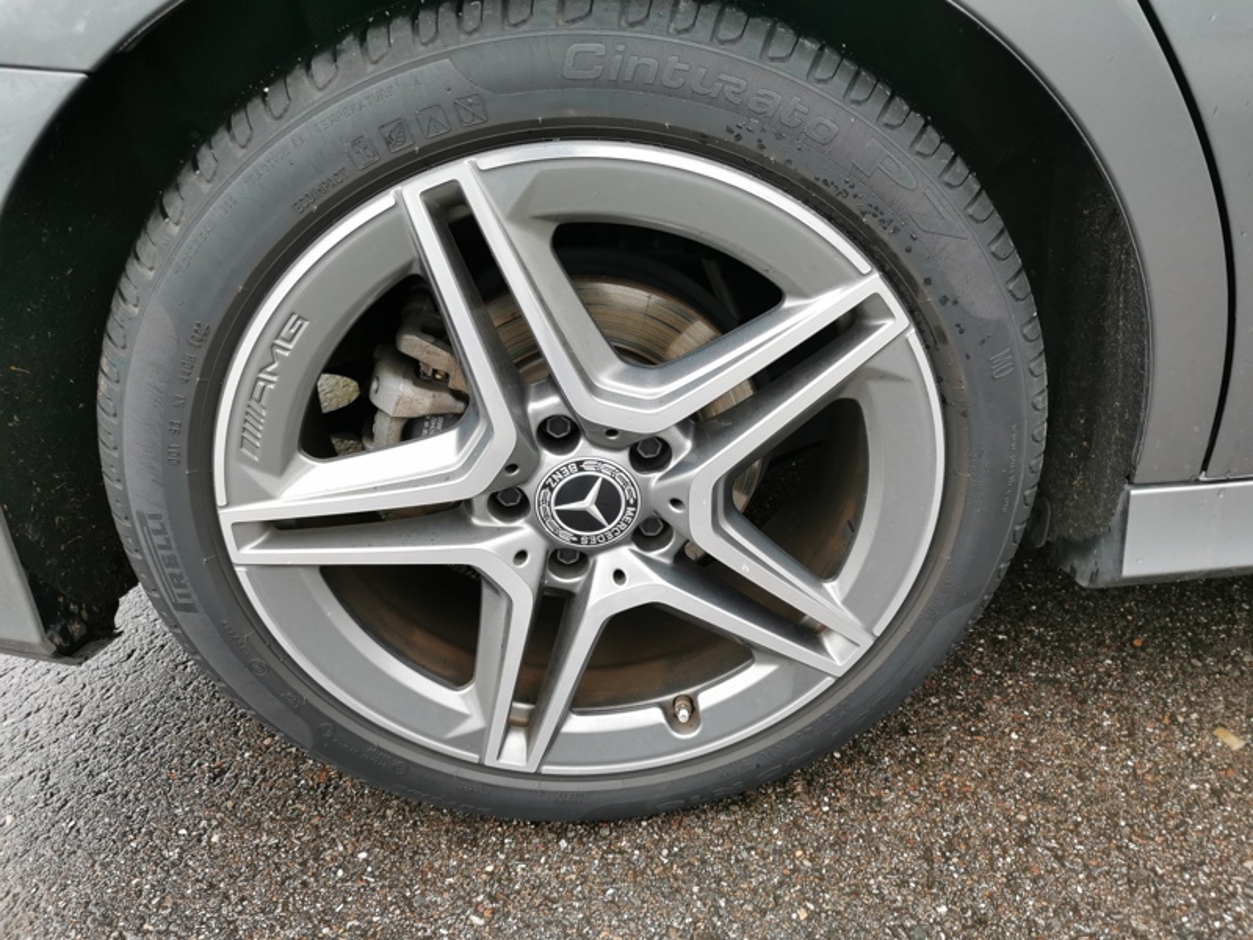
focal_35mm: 27
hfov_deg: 65.3
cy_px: 470
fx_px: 977
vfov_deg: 51.4
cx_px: 626
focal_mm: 5.58
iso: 160
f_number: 1.8
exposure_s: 1/100
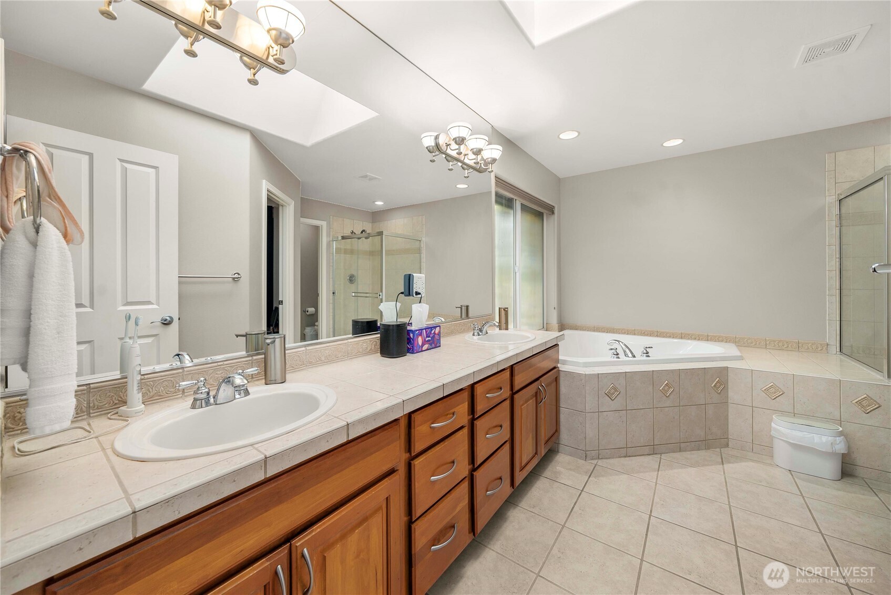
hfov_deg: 112.6
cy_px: 298
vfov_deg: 90.1
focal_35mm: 12
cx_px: 446
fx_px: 297
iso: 1000
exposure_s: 1/30
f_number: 7.1
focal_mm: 12
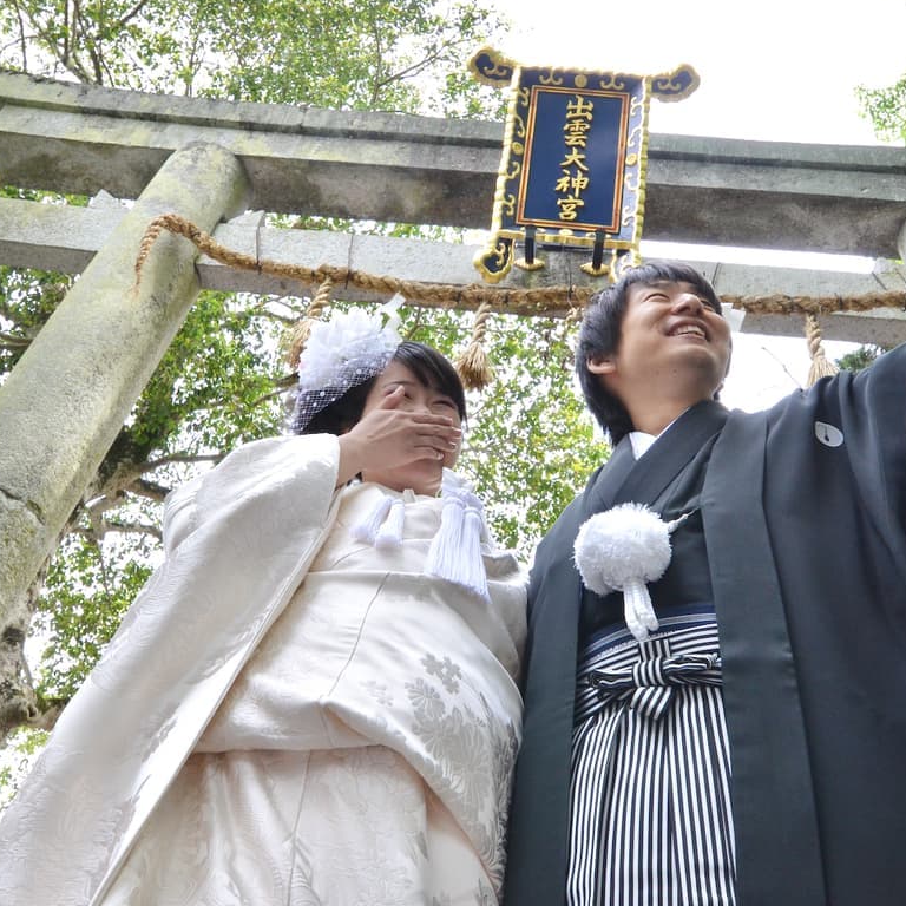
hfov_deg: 46.3
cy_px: 374
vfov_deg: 46.1
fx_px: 1060
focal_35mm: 36
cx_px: 461
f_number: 8
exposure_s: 1/200
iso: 800
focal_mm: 15
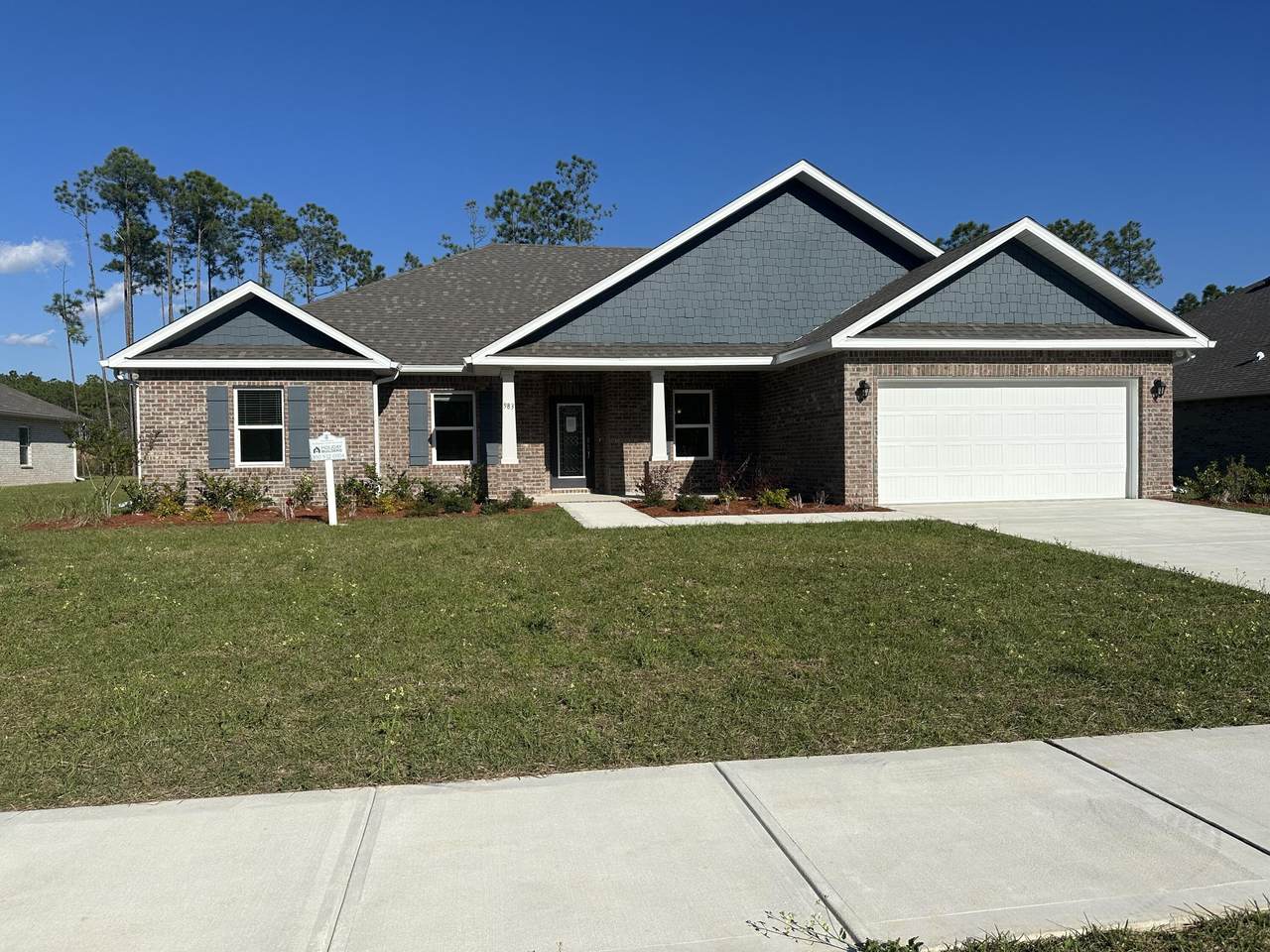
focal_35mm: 24
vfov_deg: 56.8
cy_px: 476
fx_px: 881
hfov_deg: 71.6
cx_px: 635
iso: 80
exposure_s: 1/7042
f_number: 1.78
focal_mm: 6.86
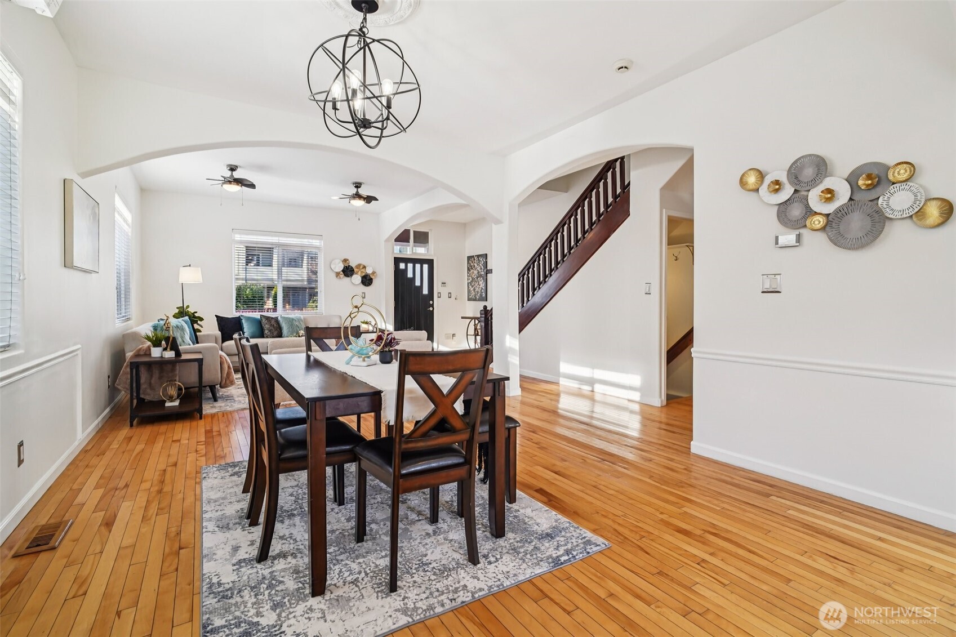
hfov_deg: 96.7
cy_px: 318
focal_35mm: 16
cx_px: 478
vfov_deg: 73.7
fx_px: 425
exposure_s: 1/60
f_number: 8
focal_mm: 16
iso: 1600
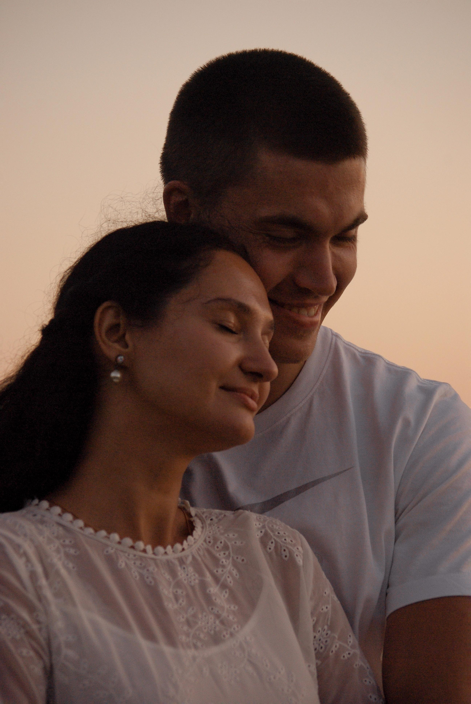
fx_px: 3082
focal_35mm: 158
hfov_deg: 8.7
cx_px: 236
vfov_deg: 13.0
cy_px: 352
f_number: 5.6
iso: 400
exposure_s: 1/250
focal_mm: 105
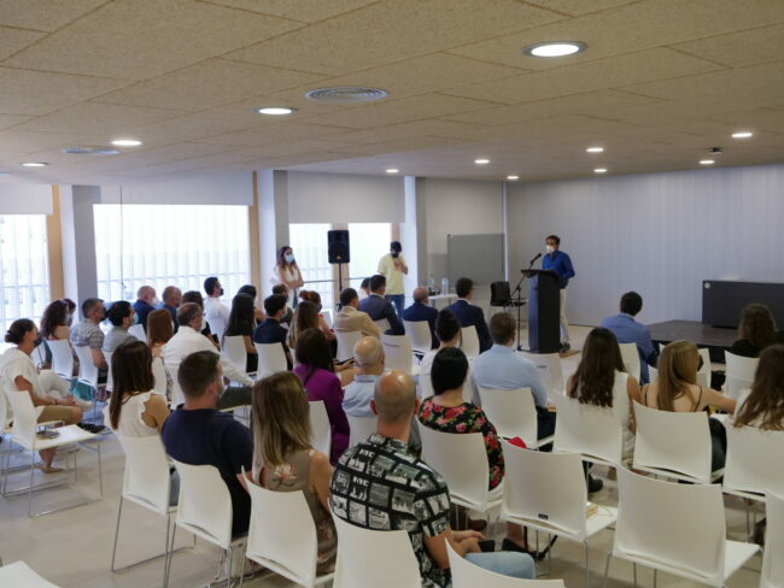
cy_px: 294
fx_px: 770
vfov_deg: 41.8
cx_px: 392
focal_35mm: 34
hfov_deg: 53.9
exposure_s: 1/125
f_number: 4
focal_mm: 17
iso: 2000
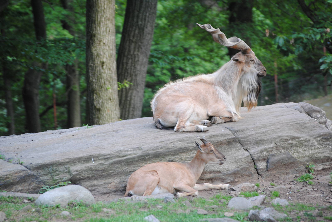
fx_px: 1607
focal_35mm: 174
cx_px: 166
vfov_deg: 7.9
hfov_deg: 11.8
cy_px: 111
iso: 400
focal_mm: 116
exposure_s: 1/100
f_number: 4.8
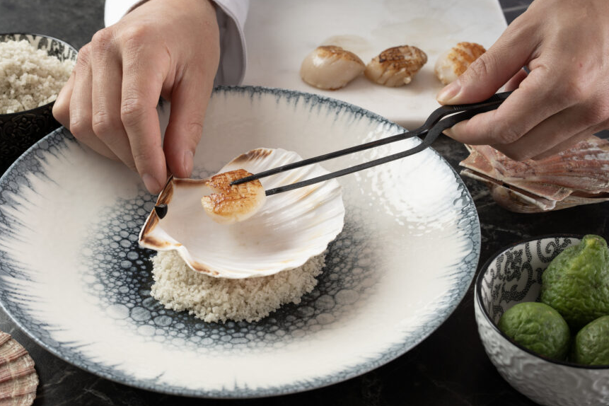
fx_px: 1167
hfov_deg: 29.2
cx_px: 257
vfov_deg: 19.7
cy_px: 181
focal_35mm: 69
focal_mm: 58
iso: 100
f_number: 10
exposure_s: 1/50
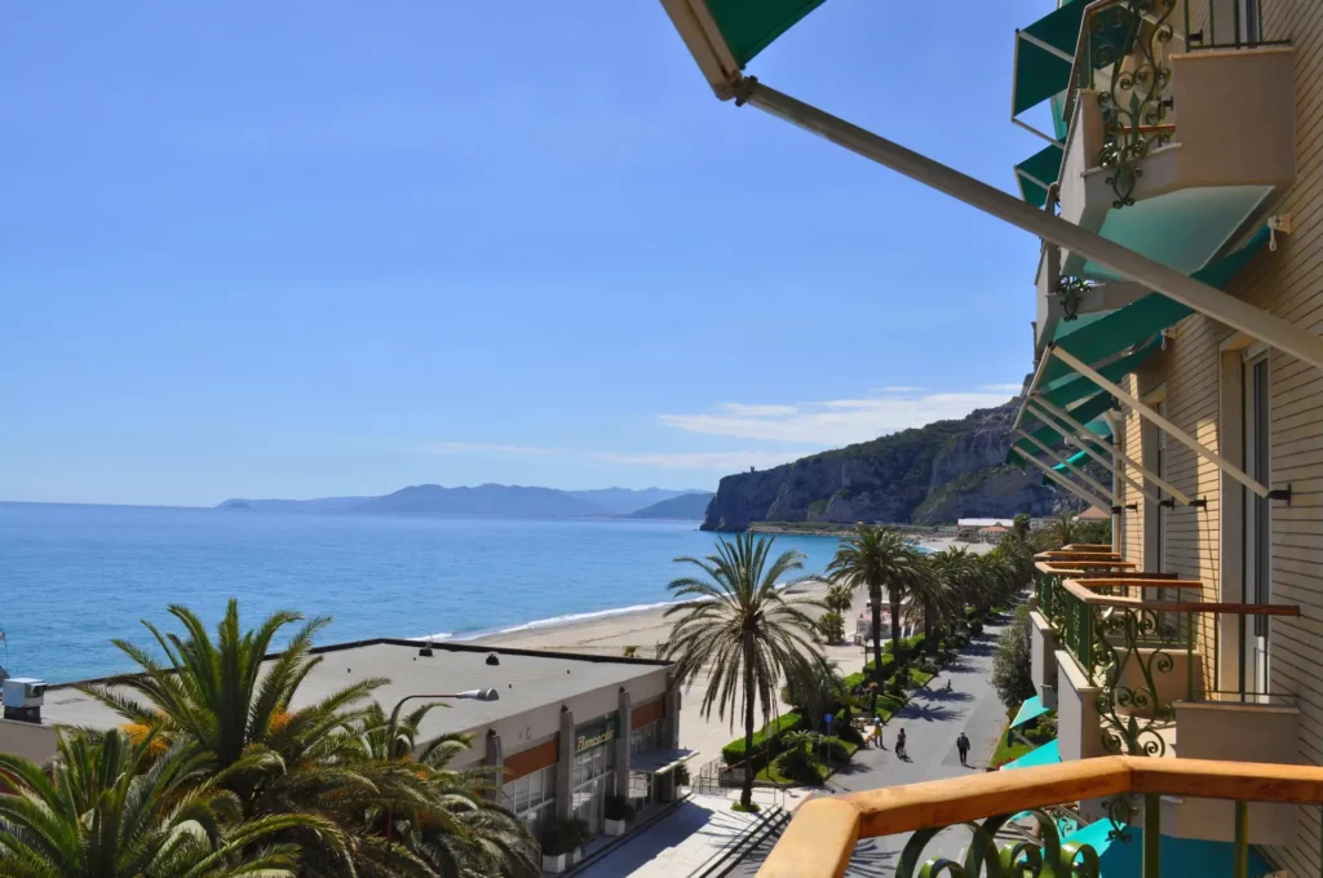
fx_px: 1211
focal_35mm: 33
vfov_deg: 39.9
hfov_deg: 57.3
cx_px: 662
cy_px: 439
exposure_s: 1/500
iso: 200
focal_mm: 22
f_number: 11
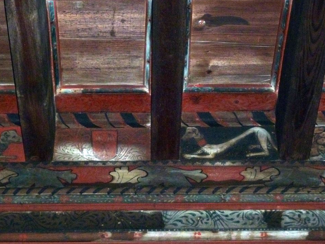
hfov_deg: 15.5
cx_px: 155
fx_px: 1193
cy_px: 126
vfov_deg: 11.7
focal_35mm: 127
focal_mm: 19.5
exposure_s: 1/80
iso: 400
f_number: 4.4
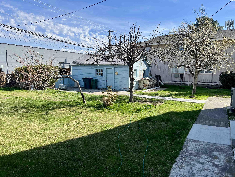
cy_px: 88
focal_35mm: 26
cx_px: 118
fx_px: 177
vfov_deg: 53.1
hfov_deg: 67.3
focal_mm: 5.7
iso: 50
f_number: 1.5
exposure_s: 1/2915
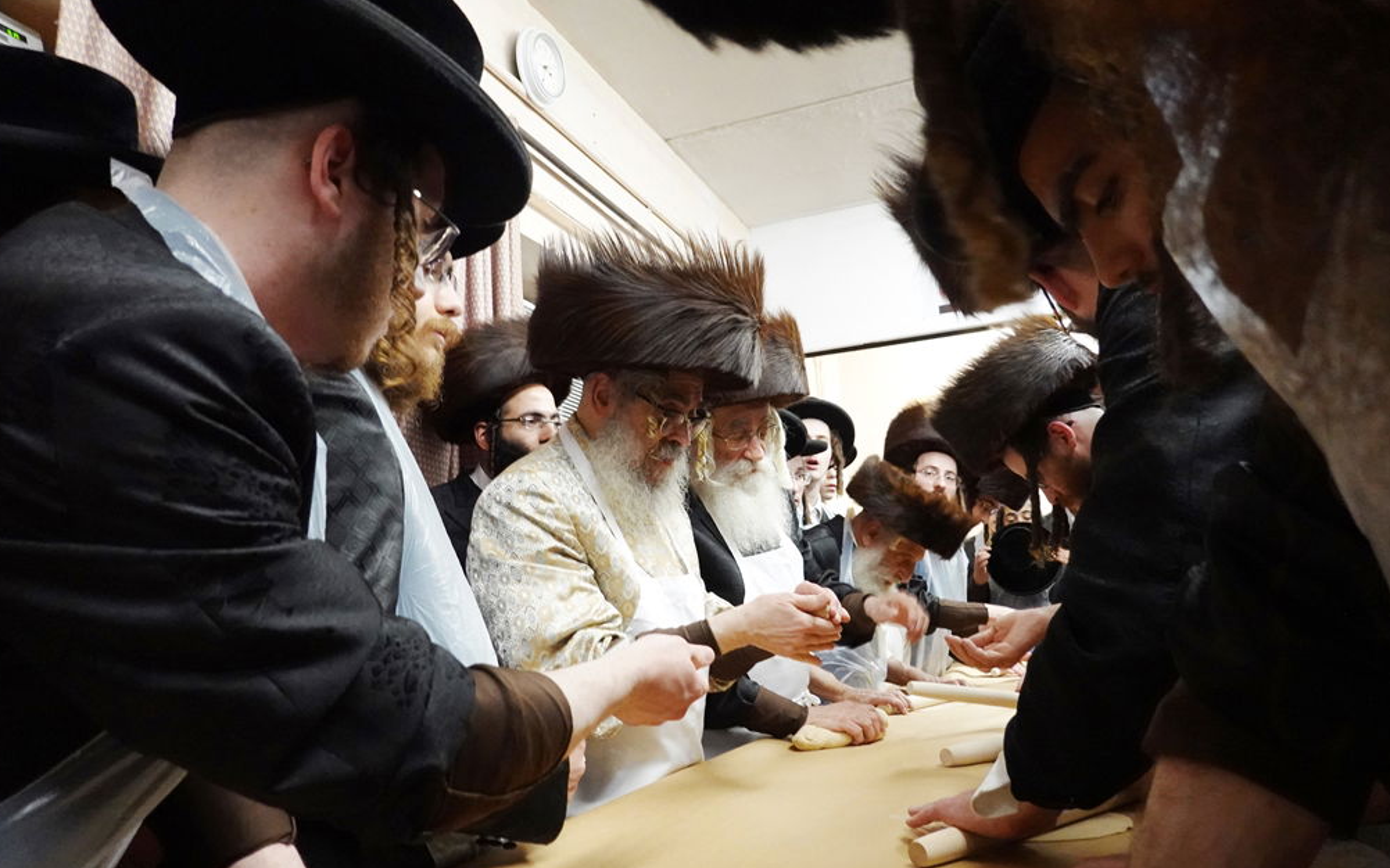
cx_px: 689
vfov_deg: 49.3
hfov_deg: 72.6
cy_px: 447
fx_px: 947
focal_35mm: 25
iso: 2000
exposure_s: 1/100
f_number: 2.8
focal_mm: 9
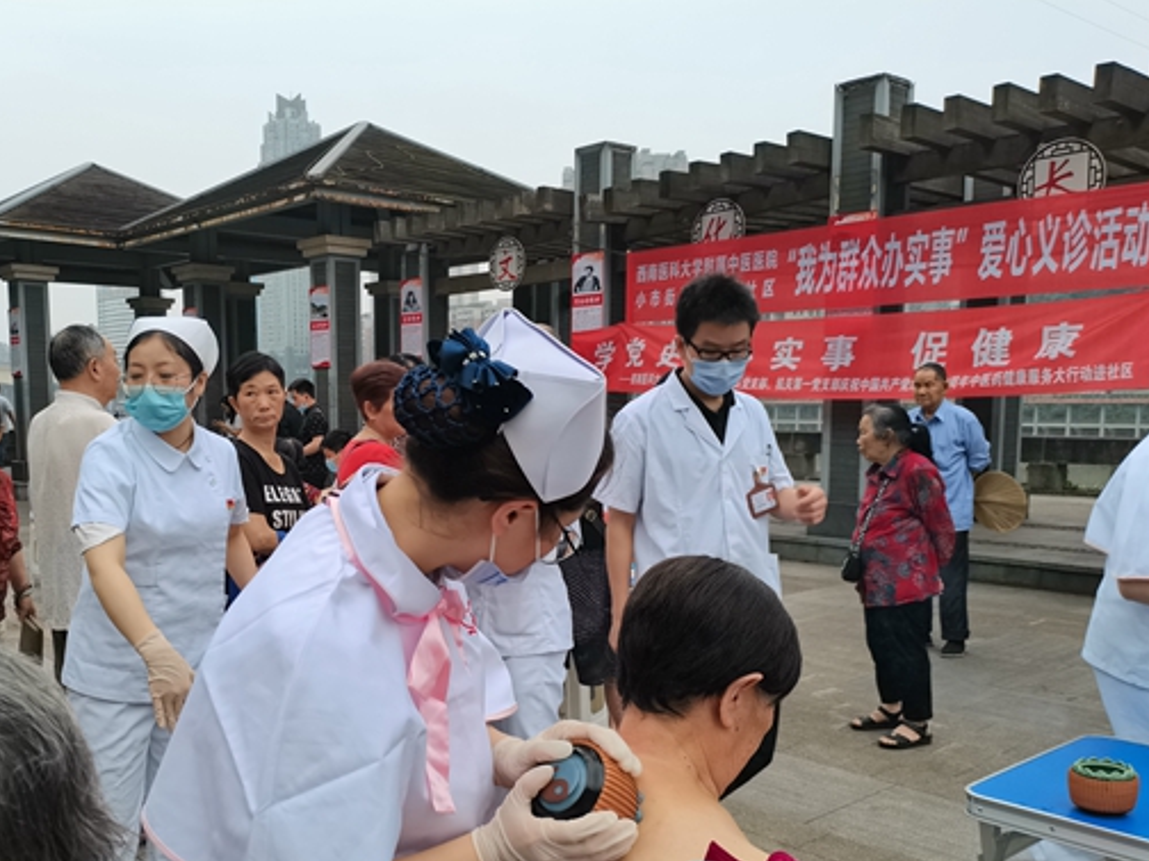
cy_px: 535
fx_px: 1095
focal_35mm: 33
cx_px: 467
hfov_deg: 55.0
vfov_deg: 42.6
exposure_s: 1/420
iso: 50
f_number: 1.8
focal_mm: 5.58
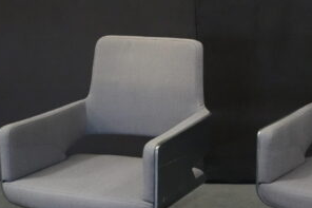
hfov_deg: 25.4
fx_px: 684
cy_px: 202
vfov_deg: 16.9
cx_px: 233
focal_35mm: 79
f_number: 4
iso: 12800
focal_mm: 39
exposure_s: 1/125
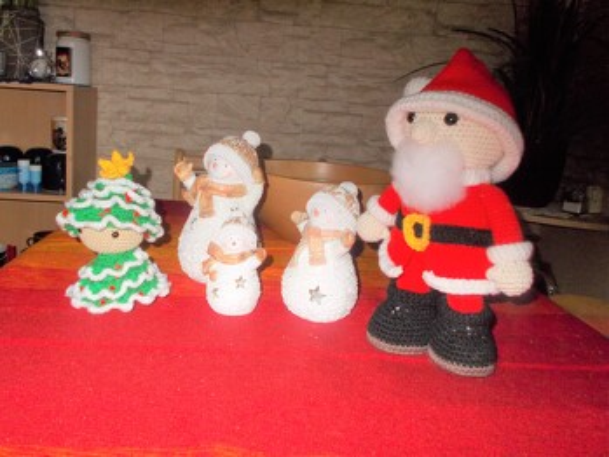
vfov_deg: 53.1
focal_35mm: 26
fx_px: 458
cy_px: 228
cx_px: 304
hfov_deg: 67.3
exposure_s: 1/25
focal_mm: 4.6
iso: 200
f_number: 3.2
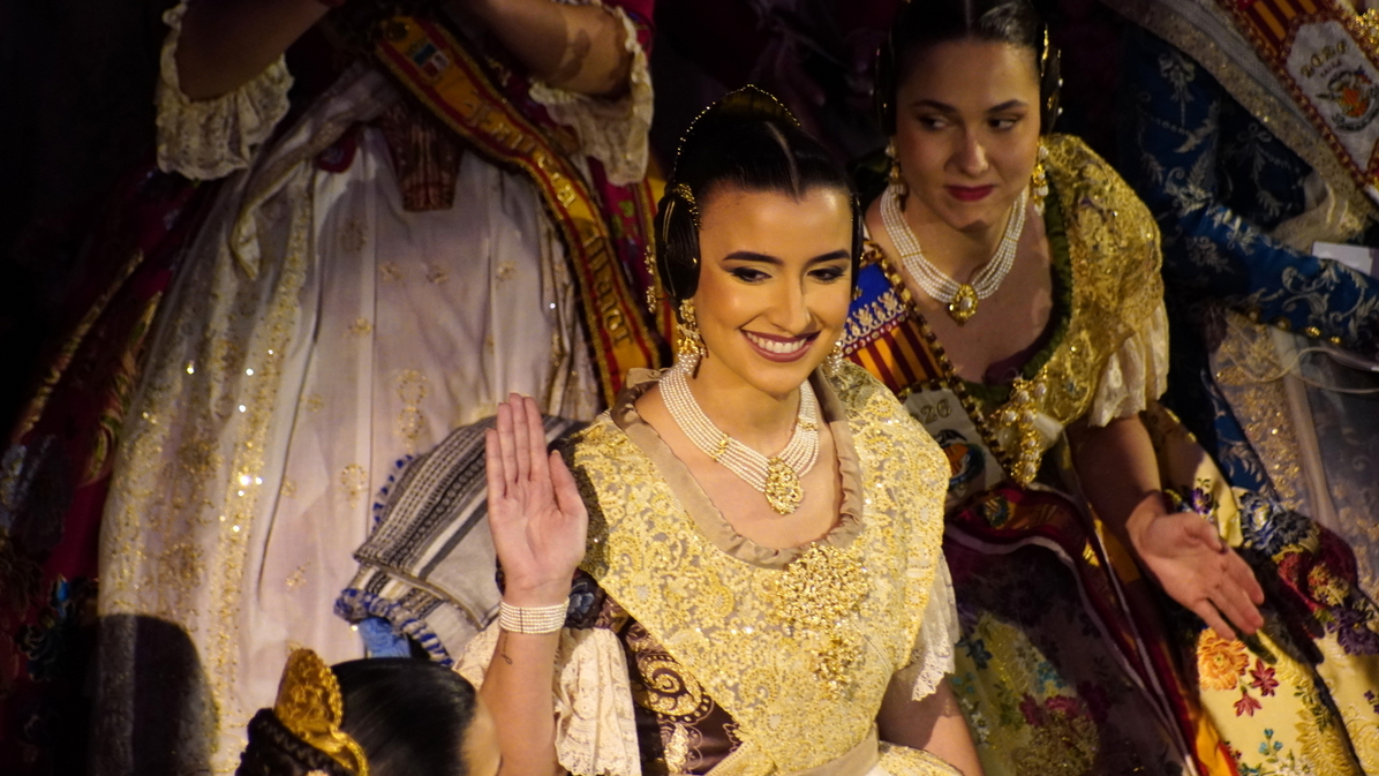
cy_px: 391
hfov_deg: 6.5
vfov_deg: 3.7
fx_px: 12104
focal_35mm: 331
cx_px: 690
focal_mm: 210
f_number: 5.6
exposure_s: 1/250
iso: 2500
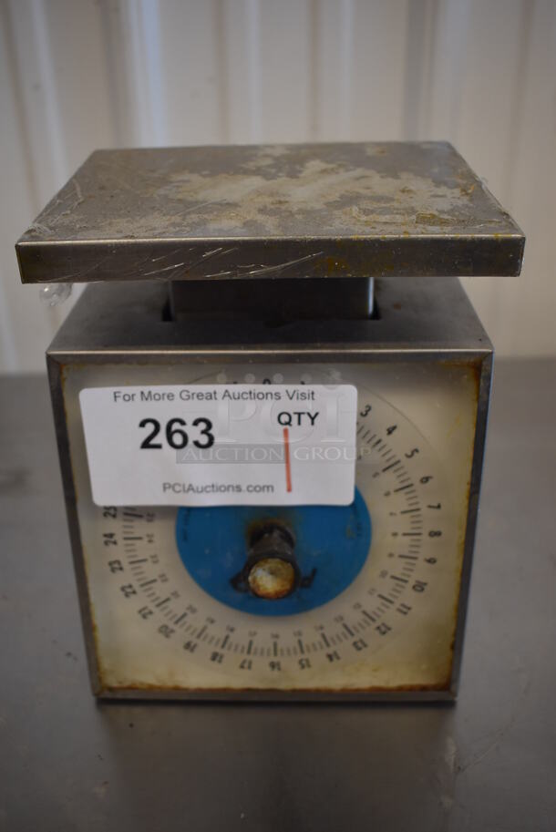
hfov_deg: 40.0
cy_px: 416
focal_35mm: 33
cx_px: 278
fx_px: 763
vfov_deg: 57.2
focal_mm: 22
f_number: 3.8
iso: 800
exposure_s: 1/125
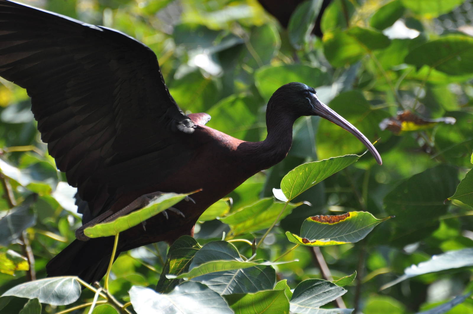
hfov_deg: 4.6
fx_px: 5906
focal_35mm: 450
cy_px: 157
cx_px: 236
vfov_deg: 3.0
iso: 800
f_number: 5.6
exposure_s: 1/800
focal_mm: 300
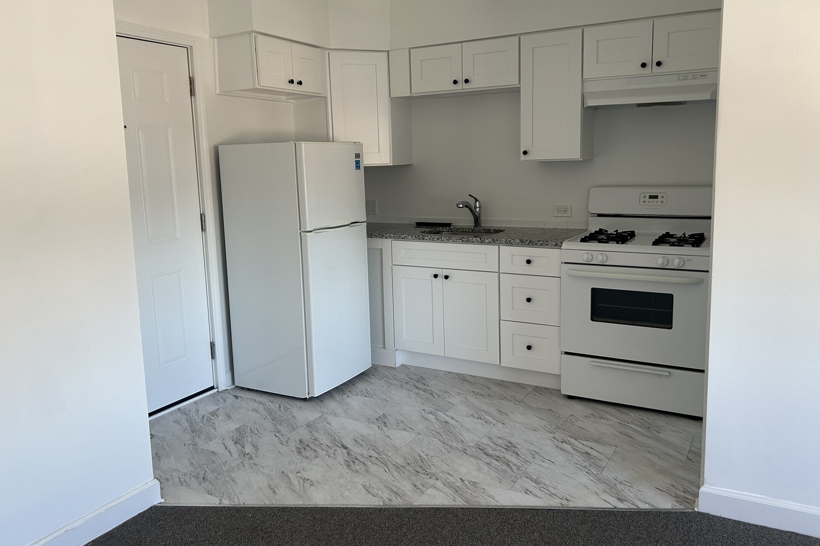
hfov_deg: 65.5
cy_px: 242
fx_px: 638
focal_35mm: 28
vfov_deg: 46.3
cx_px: 409
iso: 80
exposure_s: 1/121
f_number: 1.5
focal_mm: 5.7
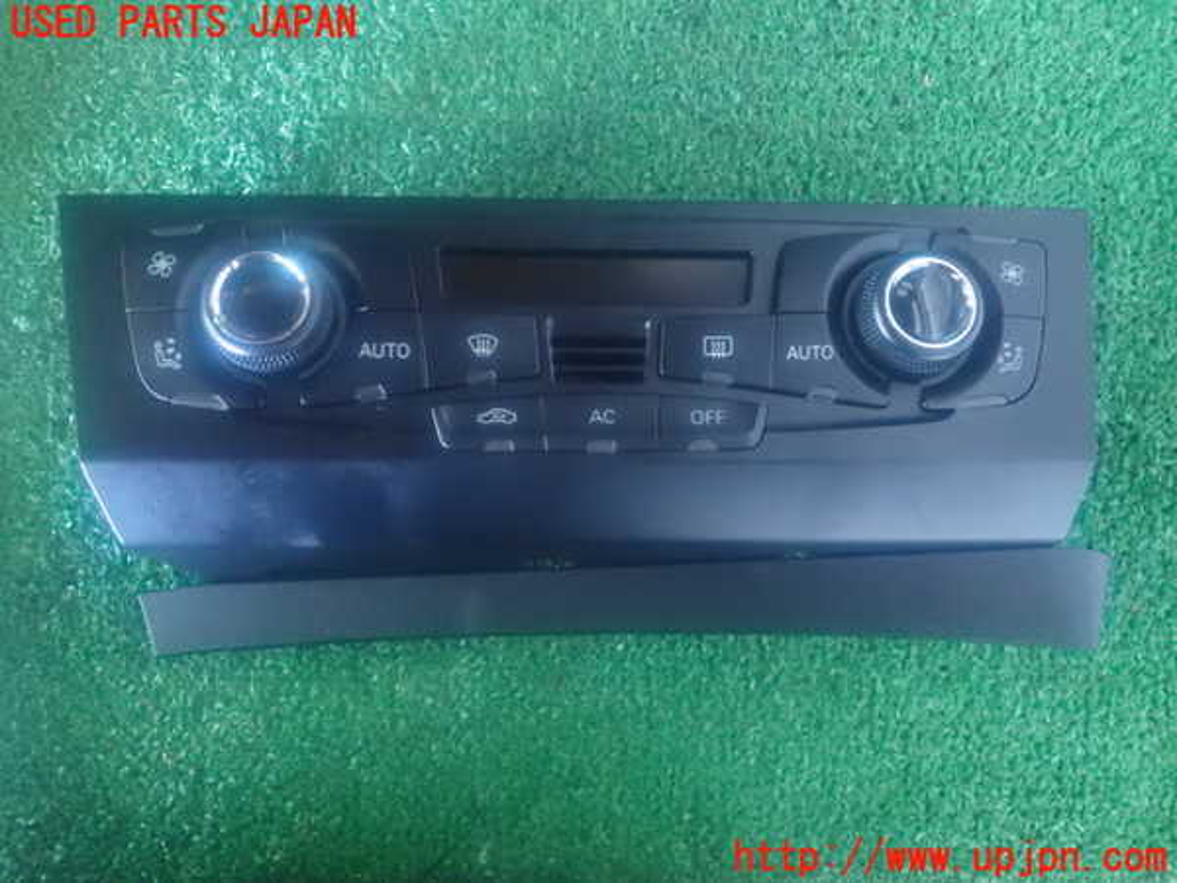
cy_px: 442
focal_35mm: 30
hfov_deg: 60.0
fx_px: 1020
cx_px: 588
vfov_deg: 46.8
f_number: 2.3
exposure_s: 1/15
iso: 1600
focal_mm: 5.5
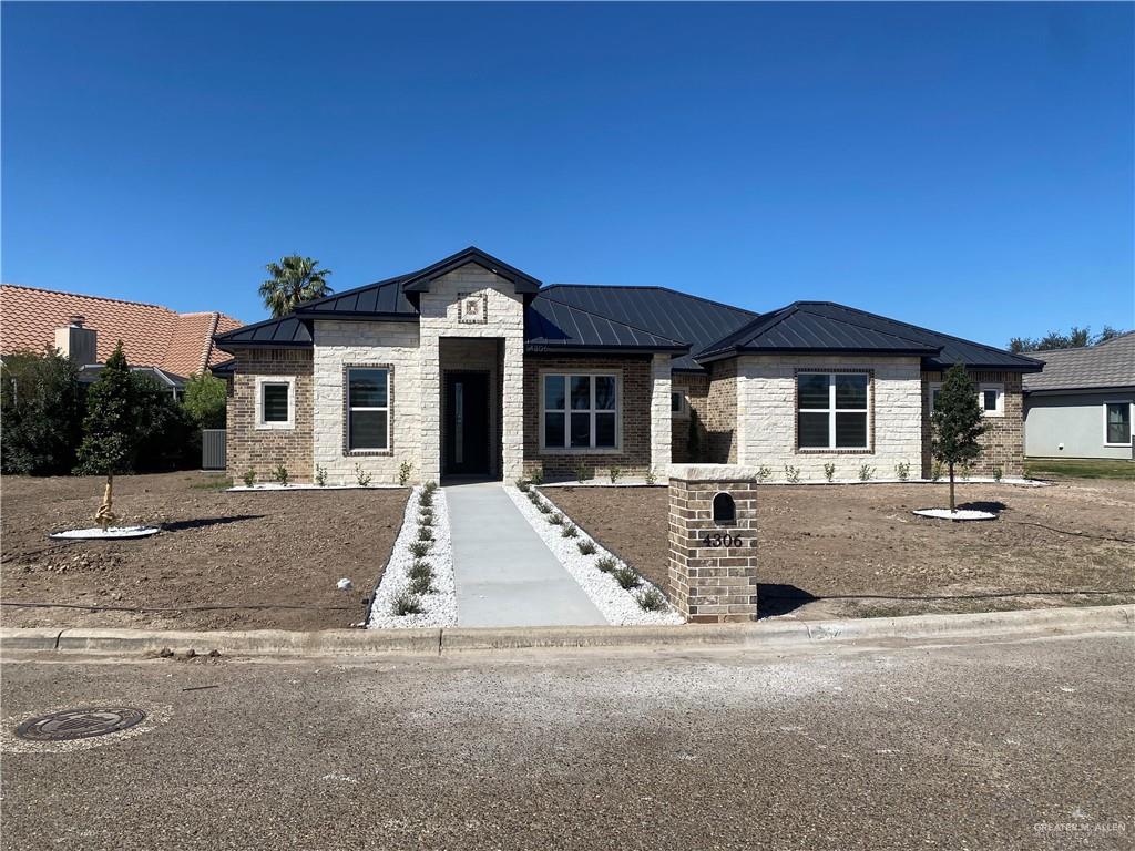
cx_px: 568
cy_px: 426
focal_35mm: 26
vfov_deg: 53.1
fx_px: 852
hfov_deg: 67.3
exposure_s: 1/4608
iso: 32
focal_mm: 4.25
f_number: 1.8
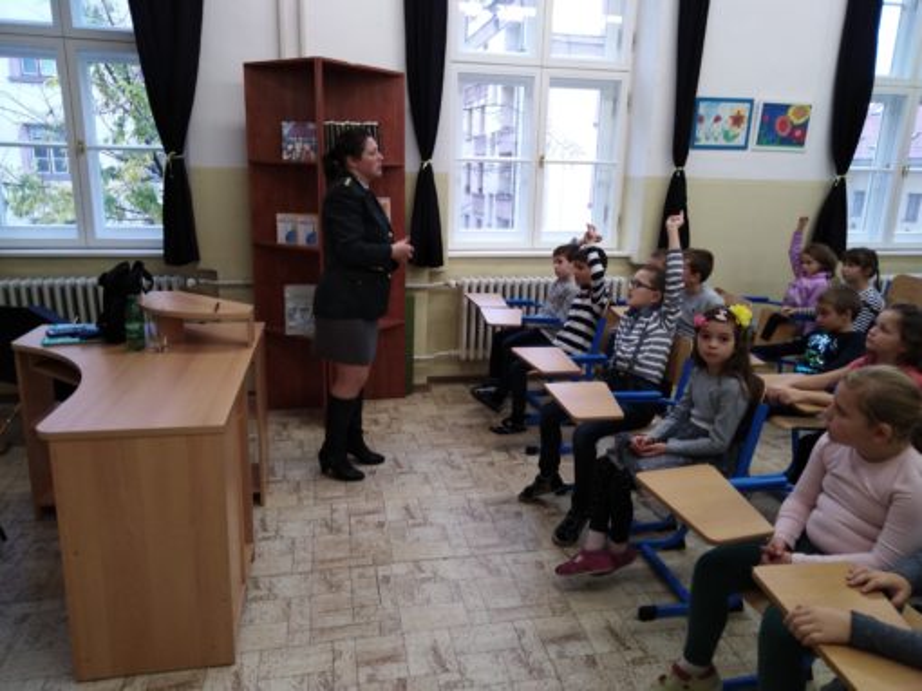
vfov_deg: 53.0
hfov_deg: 67.3
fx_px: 692
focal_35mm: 26
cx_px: 461
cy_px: 346
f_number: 2.2
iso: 346
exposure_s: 1/33.3
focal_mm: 3.46
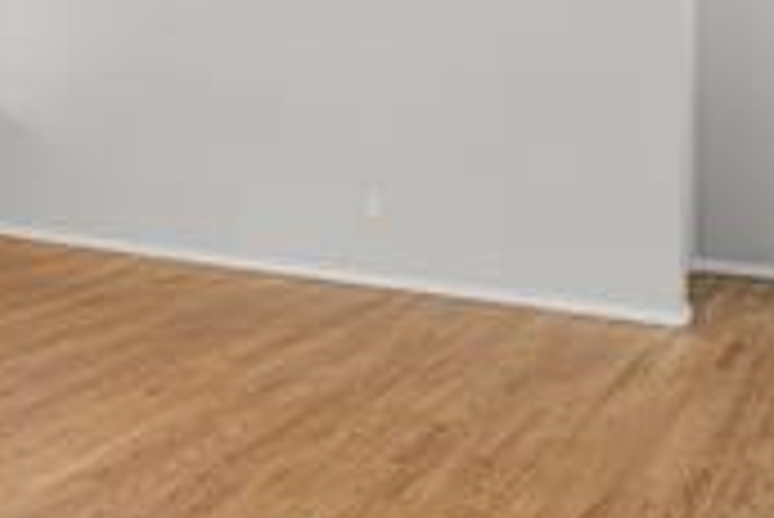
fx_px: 1119
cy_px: 23
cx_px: 176
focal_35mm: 52
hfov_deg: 37.1
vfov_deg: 25.0
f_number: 10
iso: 100
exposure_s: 3.2
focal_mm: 14
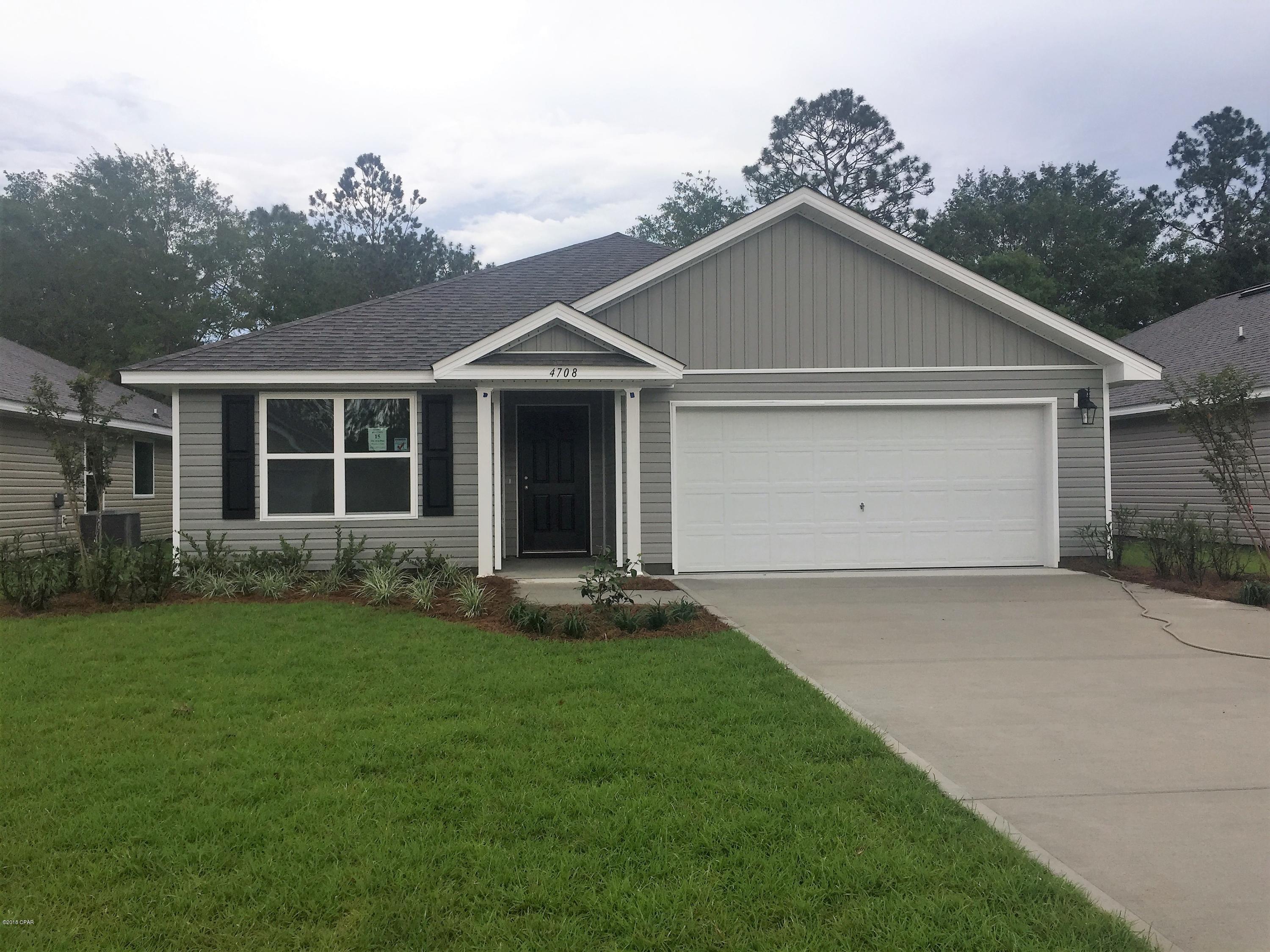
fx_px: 1064
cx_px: 635
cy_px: 476
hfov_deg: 61.7
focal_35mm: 29
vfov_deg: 48.2
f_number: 2.2
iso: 32
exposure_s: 1/964
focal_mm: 4.15
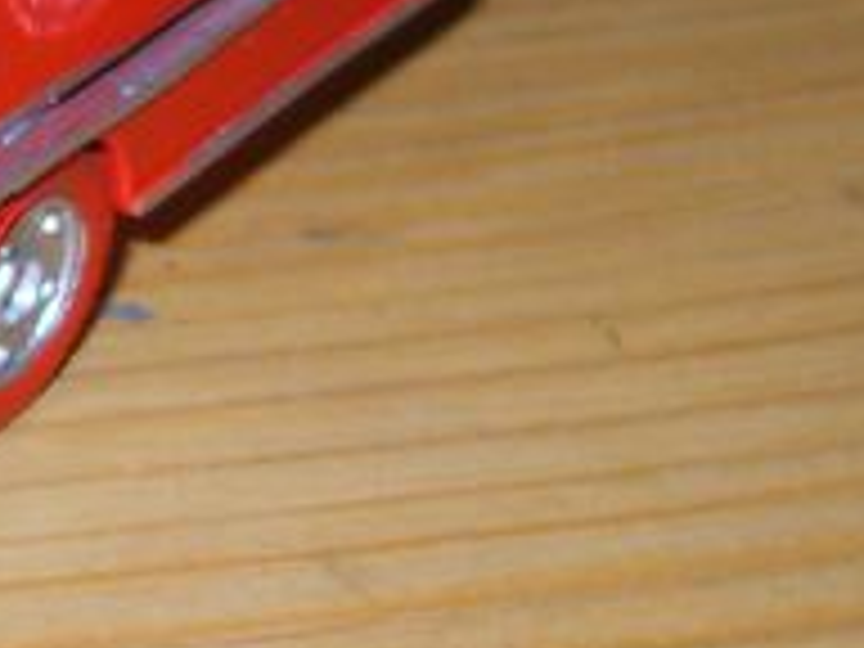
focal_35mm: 182
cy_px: -9
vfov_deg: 8.1
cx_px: -369
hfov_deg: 10.5
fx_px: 4543
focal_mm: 7.4
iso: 100
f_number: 2.8
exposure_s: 1/30
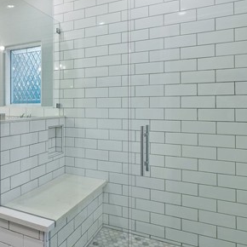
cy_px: 108
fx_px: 242
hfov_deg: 51.2
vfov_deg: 53.9
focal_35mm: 30
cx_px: 55
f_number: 4.5
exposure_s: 1/15
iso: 320
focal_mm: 16
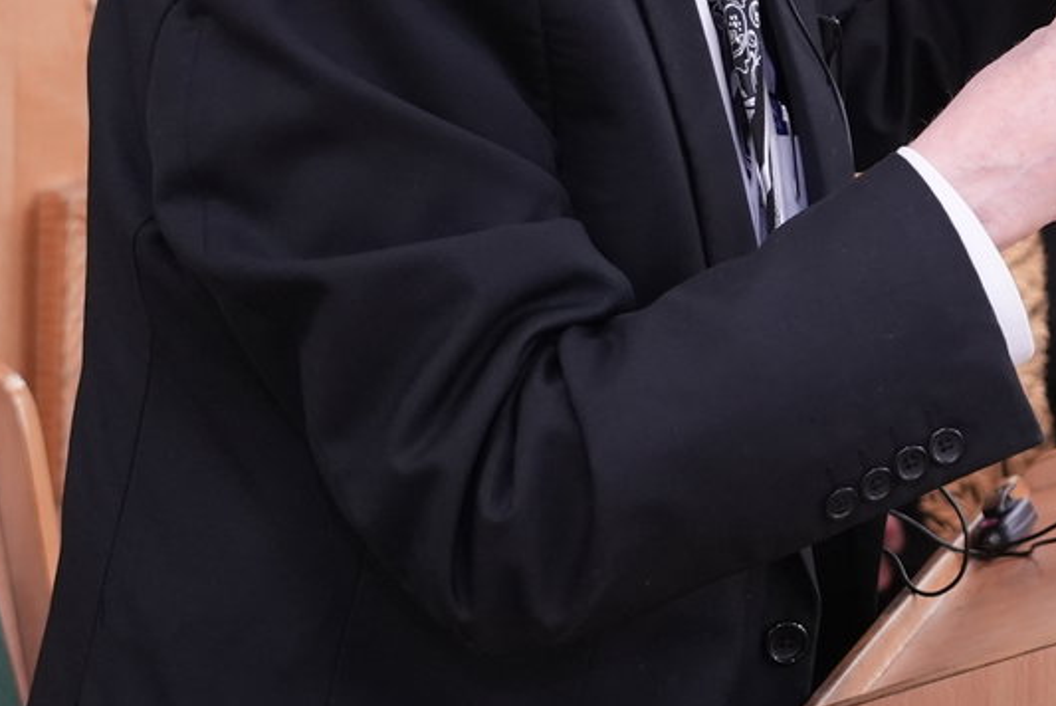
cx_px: 913
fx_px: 3082
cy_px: -154
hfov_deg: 19.2
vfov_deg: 12.7
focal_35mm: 105
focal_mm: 40
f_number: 4
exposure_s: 1/200
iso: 3200
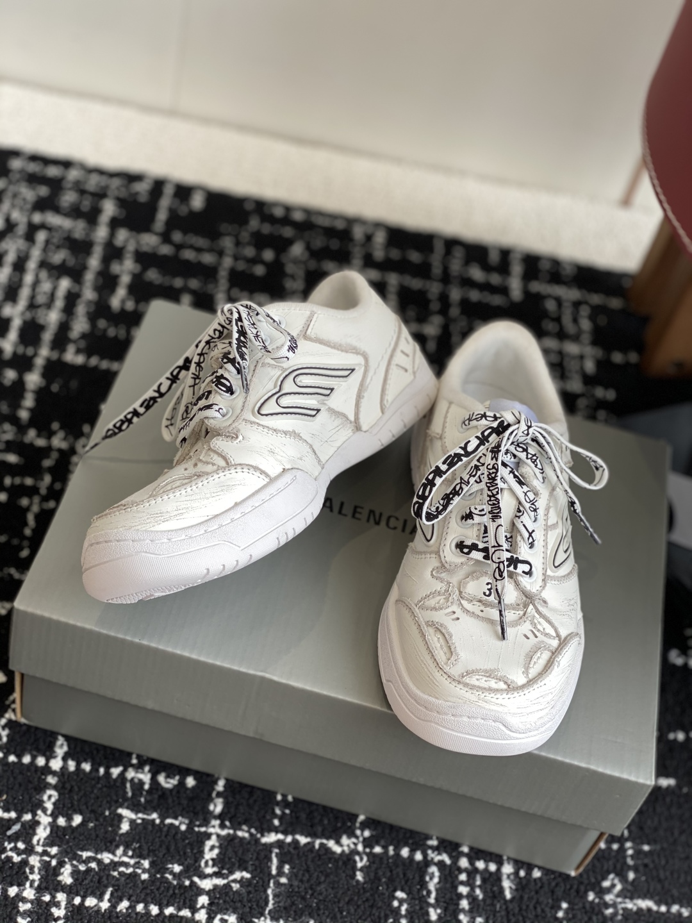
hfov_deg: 28.0
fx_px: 1386
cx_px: 346
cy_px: 462
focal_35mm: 52
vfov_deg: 36.8
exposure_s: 1/122
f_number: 2
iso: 20
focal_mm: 6
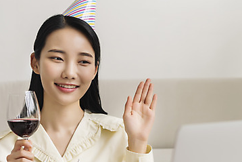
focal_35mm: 77
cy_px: 100
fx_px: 518
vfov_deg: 17.7
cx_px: 129
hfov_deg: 26.3
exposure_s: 1/200
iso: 200
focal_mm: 46
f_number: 3.5
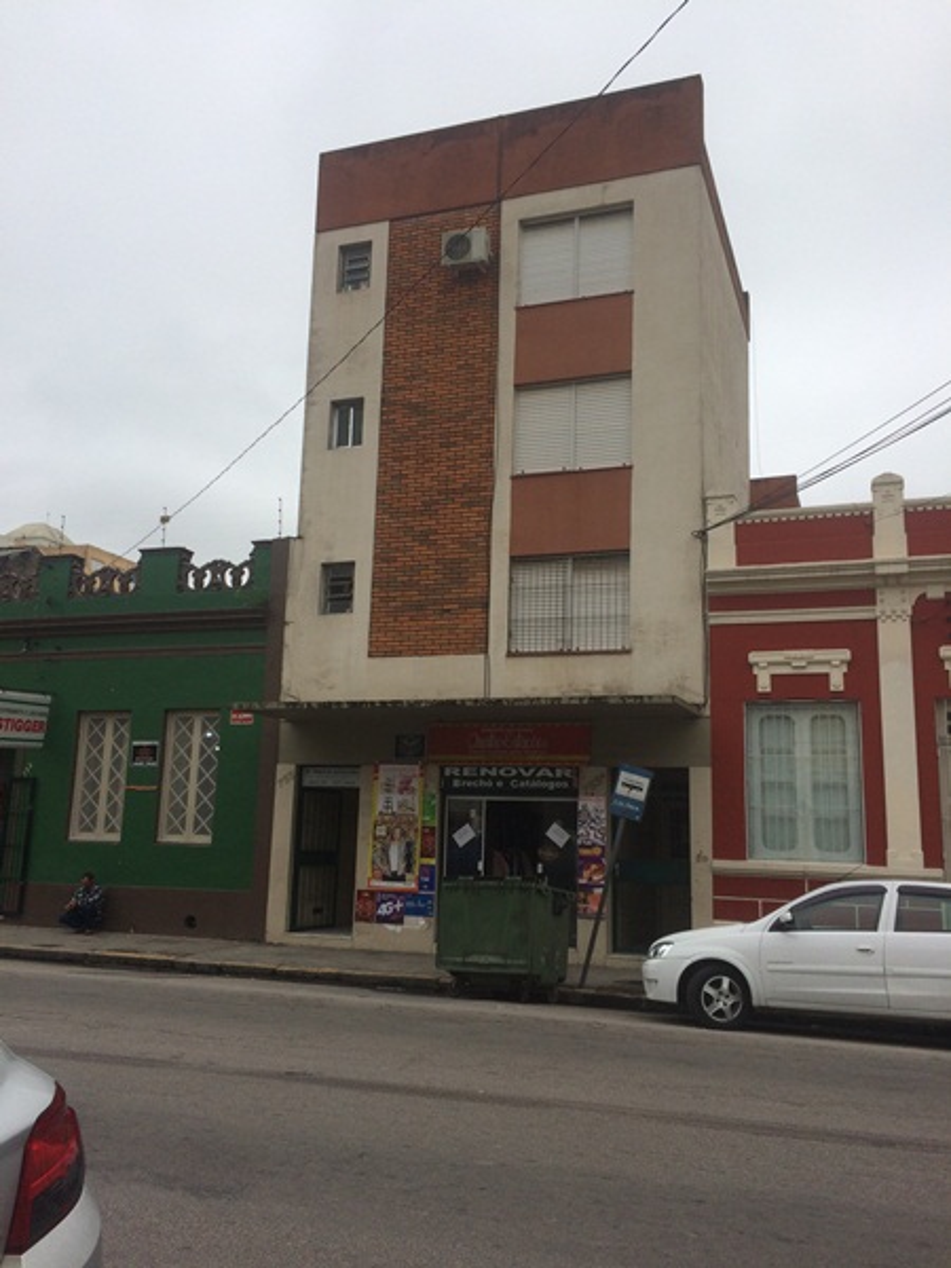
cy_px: 634
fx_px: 1062
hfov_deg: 48.2
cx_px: 476
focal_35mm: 29
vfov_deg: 61.7
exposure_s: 1/1866
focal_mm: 4.15
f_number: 2.2
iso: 32
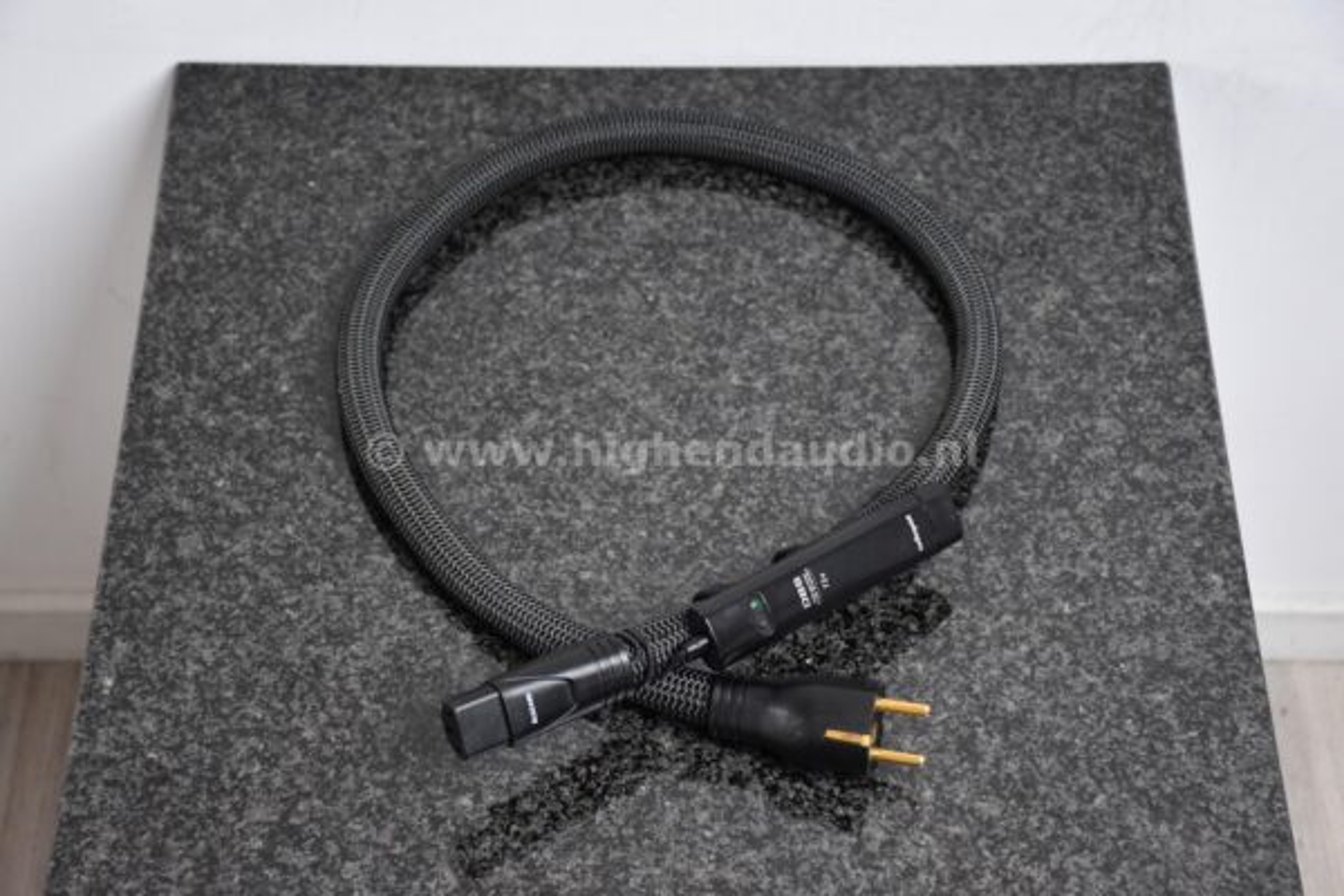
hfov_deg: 26.0
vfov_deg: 17.5
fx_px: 2912
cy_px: 448
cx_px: 672
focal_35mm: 78
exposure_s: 1/60
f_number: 4.8
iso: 1250
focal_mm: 52
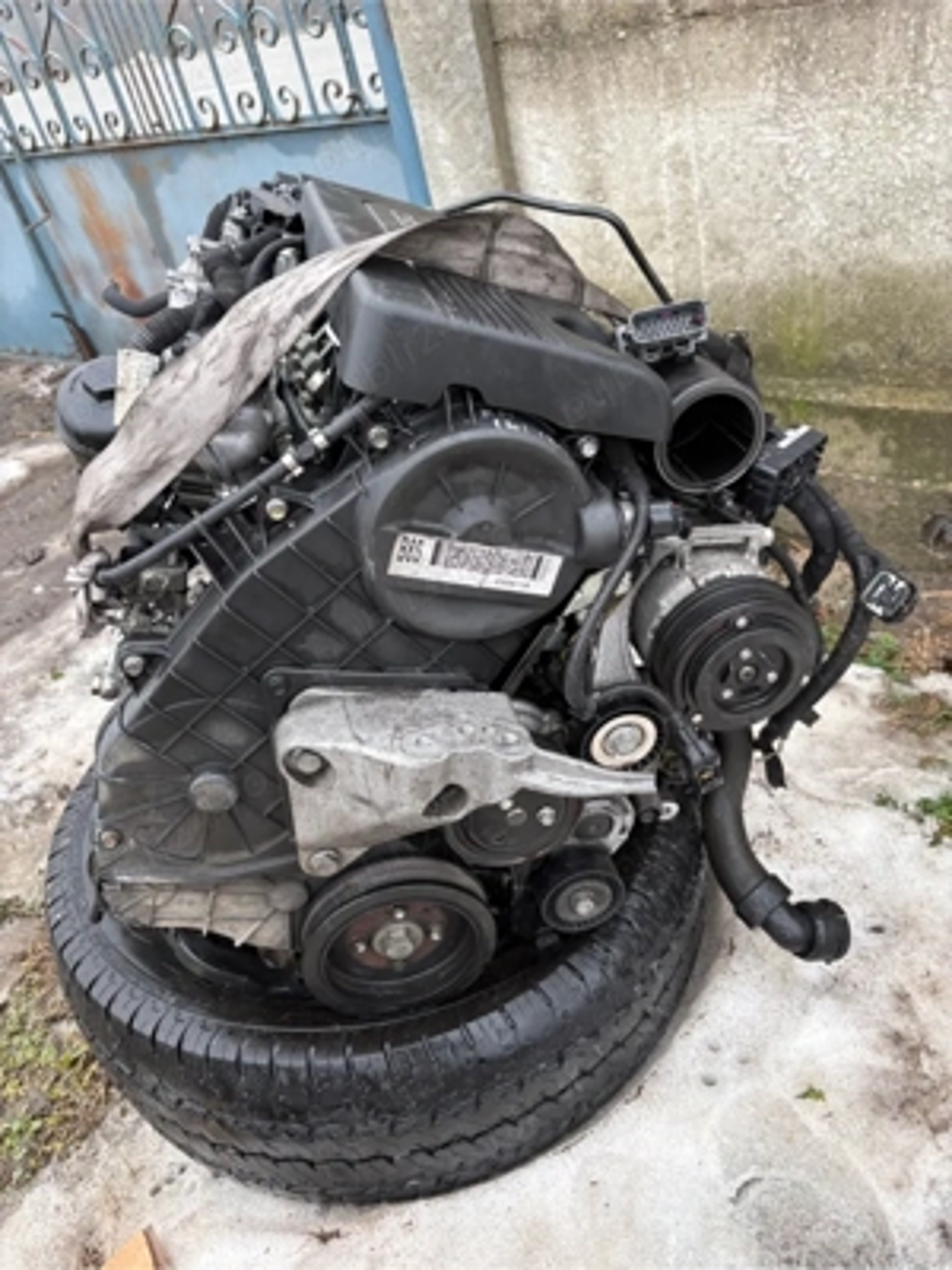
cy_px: 635
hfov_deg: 53.1
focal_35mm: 26
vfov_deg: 67.3
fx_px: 953
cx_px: 476
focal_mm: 5.96
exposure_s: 1/122
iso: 40
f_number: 1.6
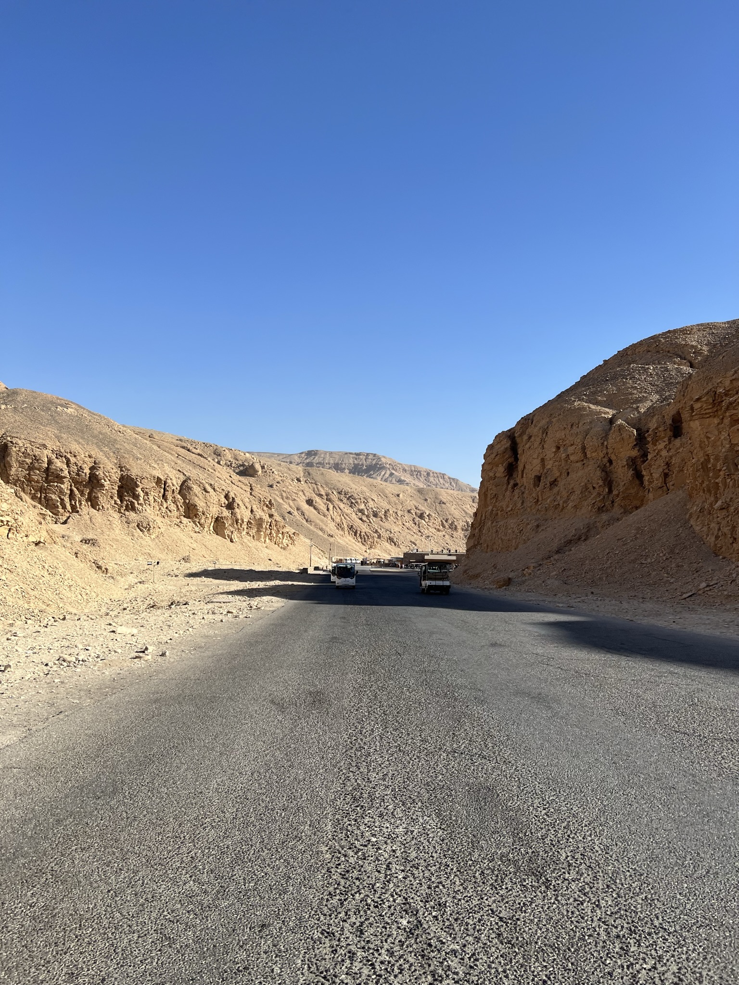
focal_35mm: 26
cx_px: 370
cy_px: 492
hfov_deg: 53.1
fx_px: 740
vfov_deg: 67.3
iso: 50
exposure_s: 1/5076
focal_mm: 5.7
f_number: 1.5
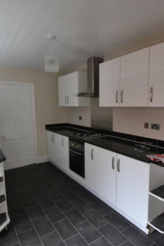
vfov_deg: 76.1
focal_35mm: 23
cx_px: 96
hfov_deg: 54.8
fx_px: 157
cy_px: 122
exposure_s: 1/50
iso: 800
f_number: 3.5
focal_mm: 10
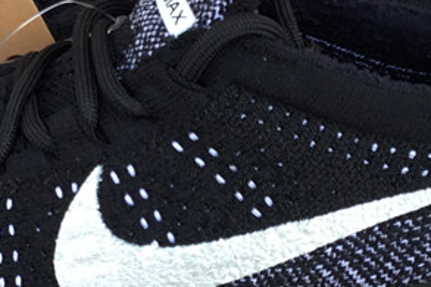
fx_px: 1185
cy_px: 216
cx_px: 122
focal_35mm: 99
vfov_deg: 13.8
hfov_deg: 20.5
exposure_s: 1/100
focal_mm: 3.3
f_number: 2.4
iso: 32
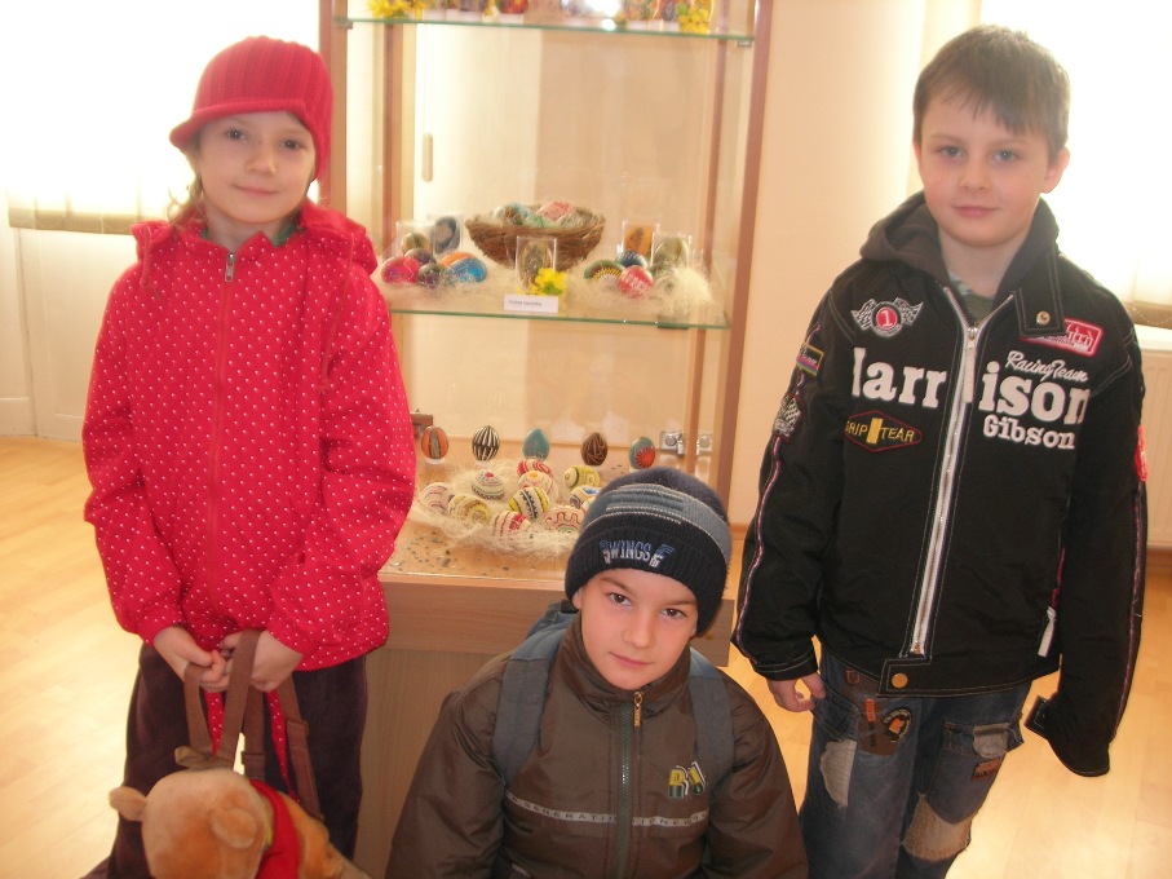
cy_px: 440
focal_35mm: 38
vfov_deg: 37.7
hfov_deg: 49.0
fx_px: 1286
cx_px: 586
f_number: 2.8
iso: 64
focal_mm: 7.8
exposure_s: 1/30
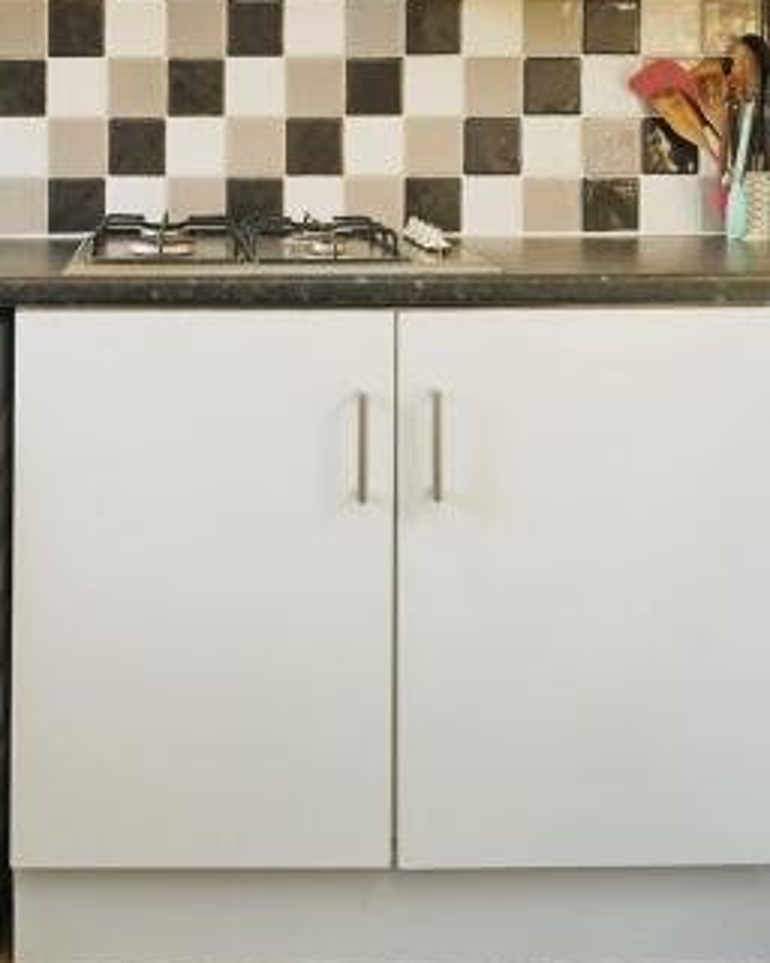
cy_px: 221
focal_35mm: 48
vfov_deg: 37.7
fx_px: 1367
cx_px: 241
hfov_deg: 31.1
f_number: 8
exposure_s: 1/5
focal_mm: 16
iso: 125
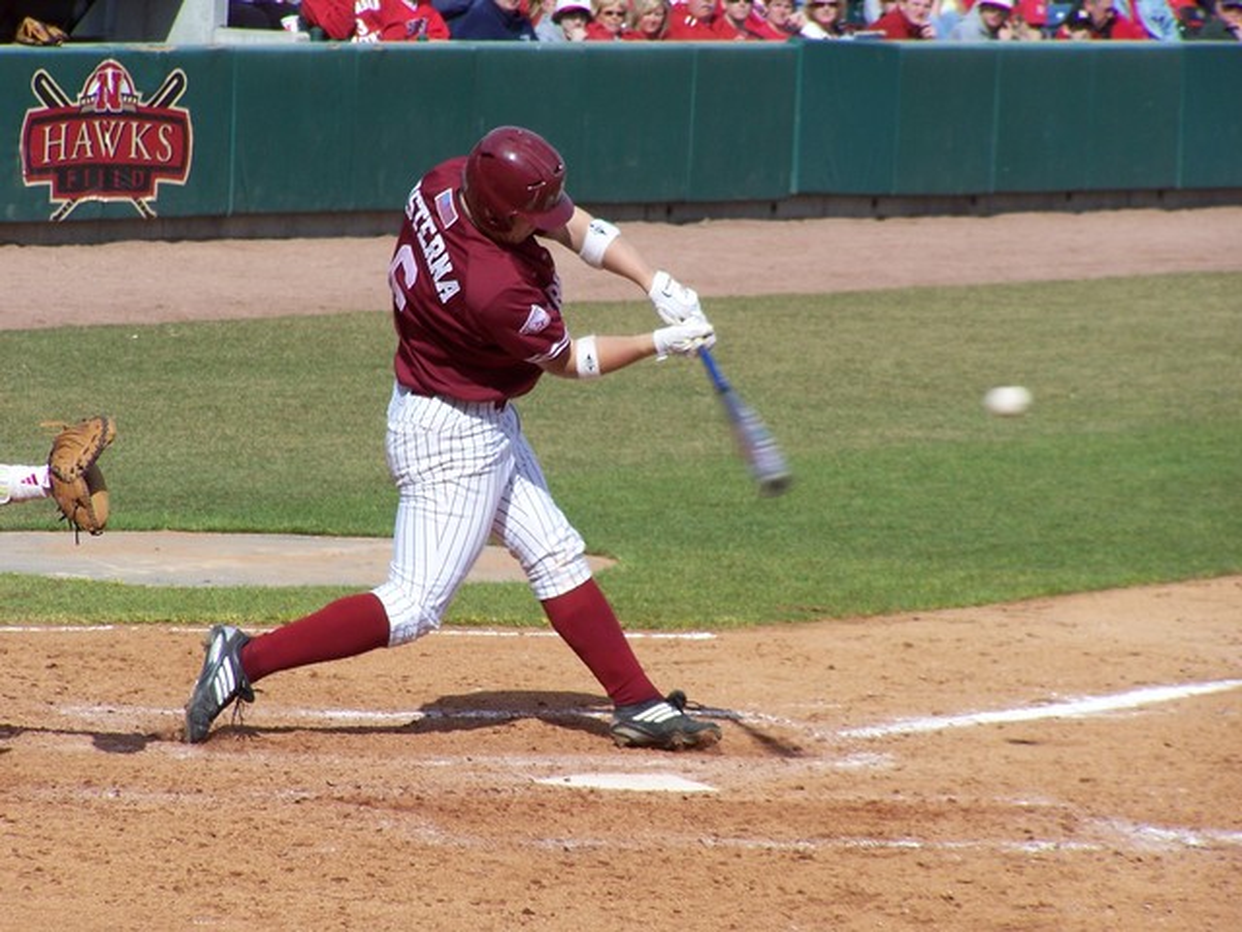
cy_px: 466
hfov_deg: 6.3
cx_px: 621
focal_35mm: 317
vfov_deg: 4.7
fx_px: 11374
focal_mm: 52.6
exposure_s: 1/750
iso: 80
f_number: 5
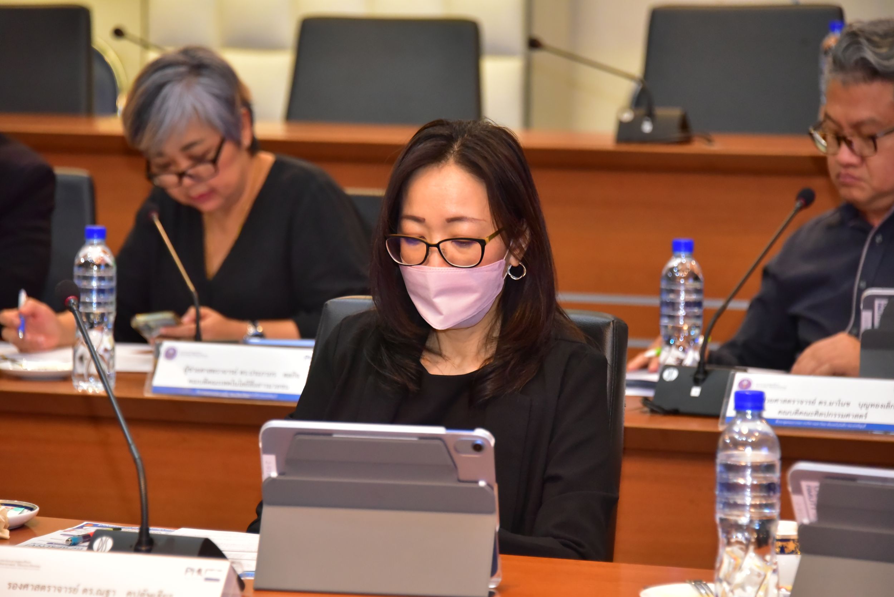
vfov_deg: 7.6
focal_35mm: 180
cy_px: 298
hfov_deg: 11.4
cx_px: 447
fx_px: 4472
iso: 6400
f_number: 5.6
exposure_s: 1/100
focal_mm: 180
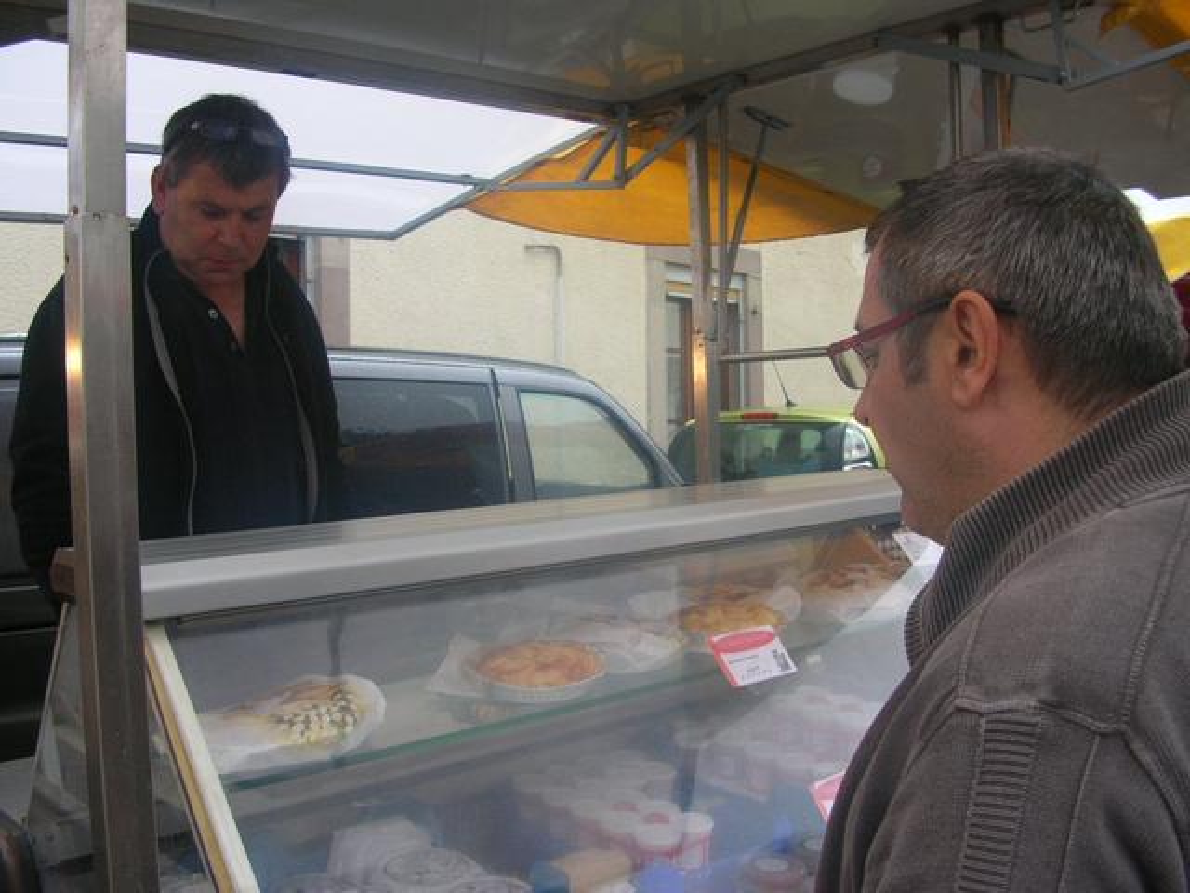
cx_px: 595
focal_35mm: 35
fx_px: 1203
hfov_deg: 52.6
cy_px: 446
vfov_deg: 40.7
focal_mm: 5.8
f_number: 2.8
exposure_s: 1/52.4
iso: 50
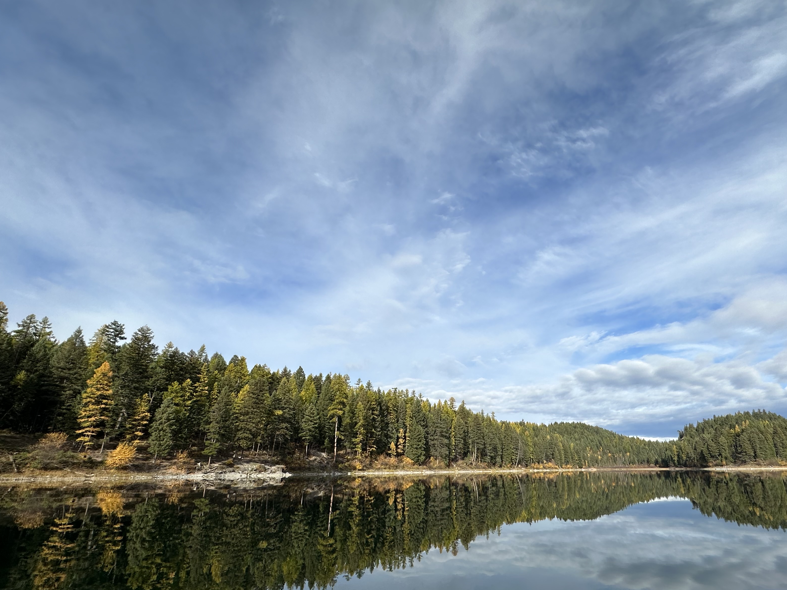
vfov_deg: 71.3
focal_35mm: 18
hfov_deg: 87.4
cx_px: 439
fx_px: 409
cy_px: 335
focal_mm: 2.22
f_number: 2.2
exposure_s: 1/2959
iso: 50
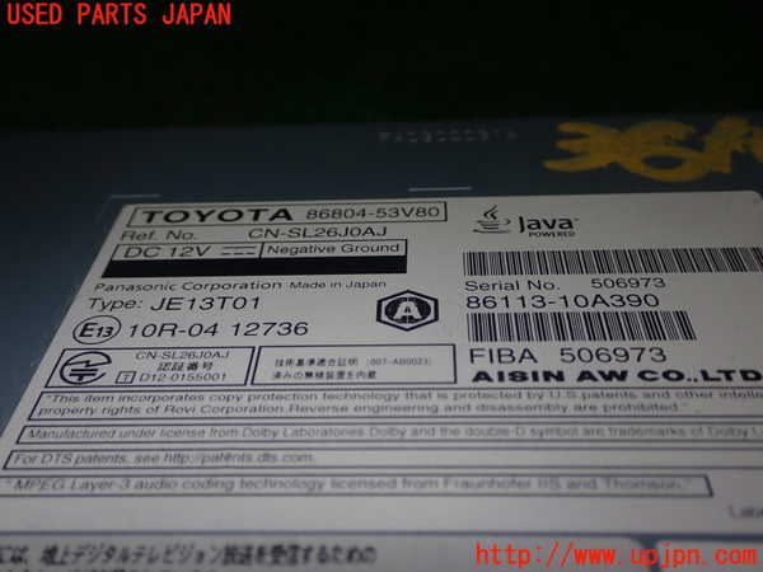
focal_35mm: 41
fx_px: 904
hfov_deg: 45.8
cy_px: 286
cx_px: 382
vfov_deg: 35.1
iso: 200
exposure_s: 1/40
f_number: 8
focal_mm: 7.31
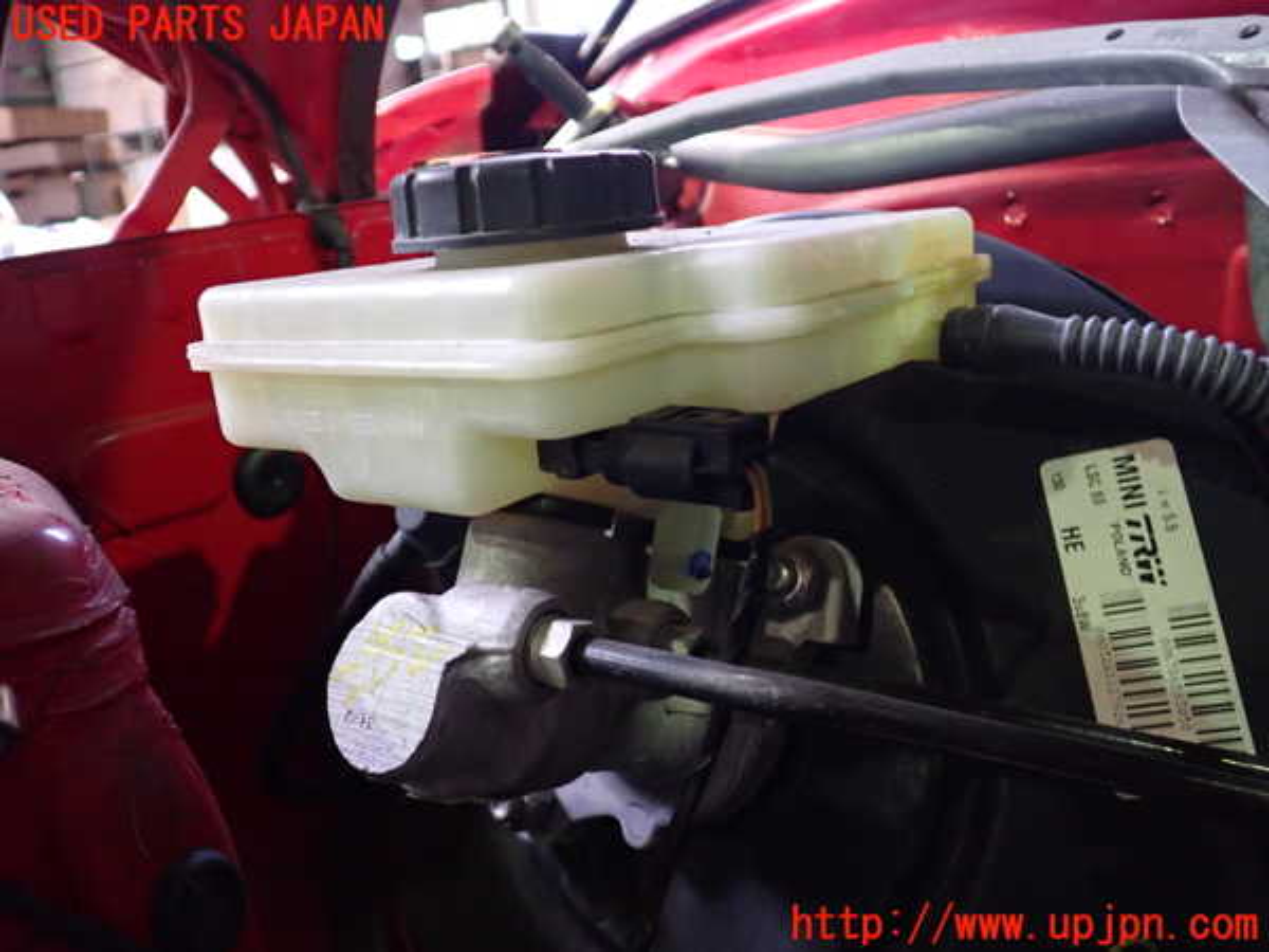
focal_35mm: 30
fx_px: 1100
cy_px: 476
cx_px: 634
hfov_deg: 60.0
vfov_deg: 46.8
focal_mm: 5.4
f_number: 2.3
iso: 800
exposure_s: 1/30
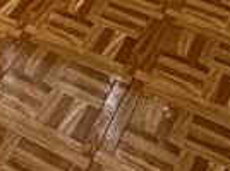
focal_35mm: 107
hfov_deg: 16.5
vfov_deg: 10.3
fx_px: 710
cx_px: -129
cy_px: -328
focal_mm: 2.22
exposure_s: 1/60
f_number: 2.2
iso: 250
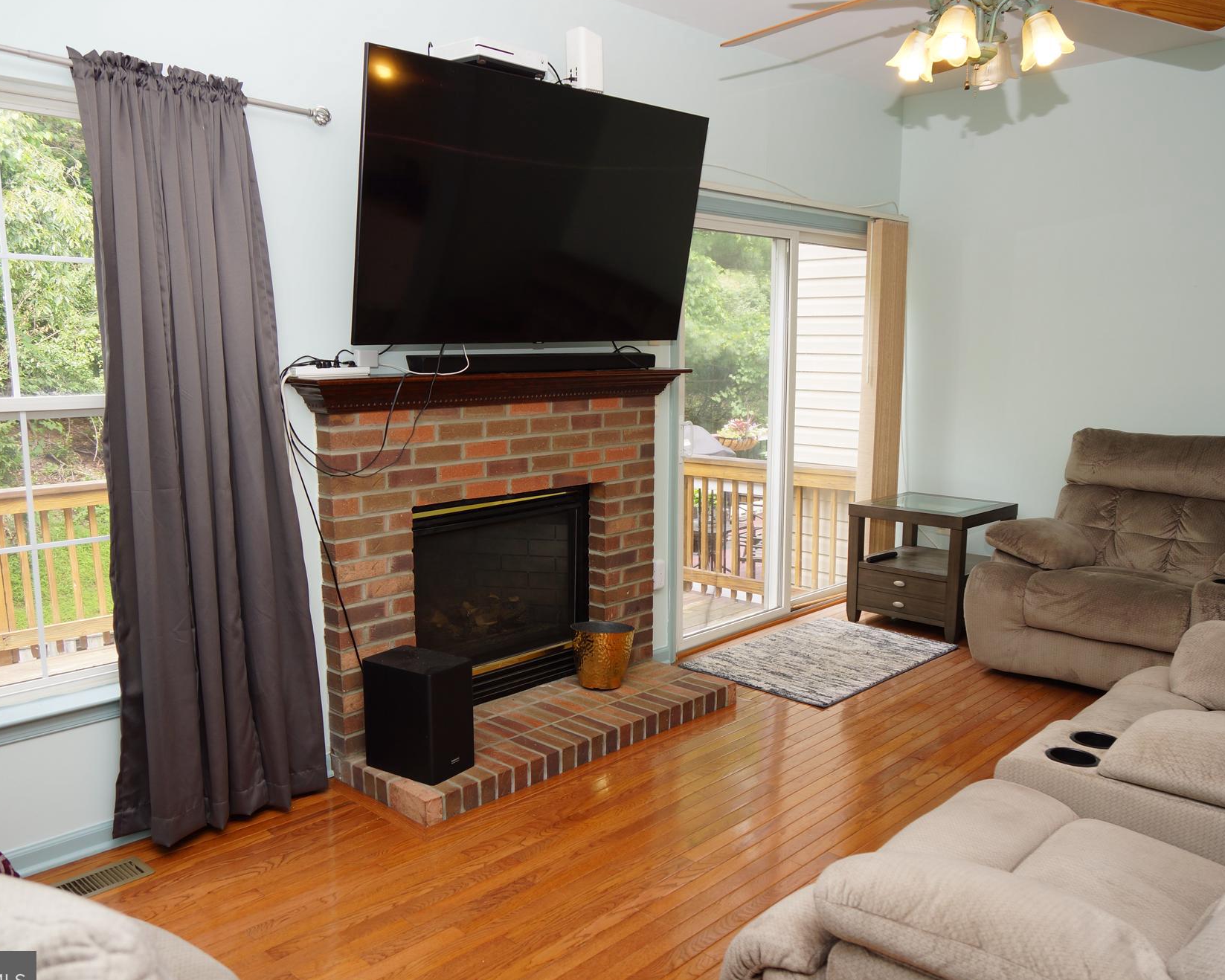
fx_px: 1015
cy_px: 498
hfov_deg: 62.2
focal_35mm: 28
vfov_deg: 51.5
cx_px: 633
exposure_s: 1/60
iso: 100
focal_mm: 16
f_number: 4
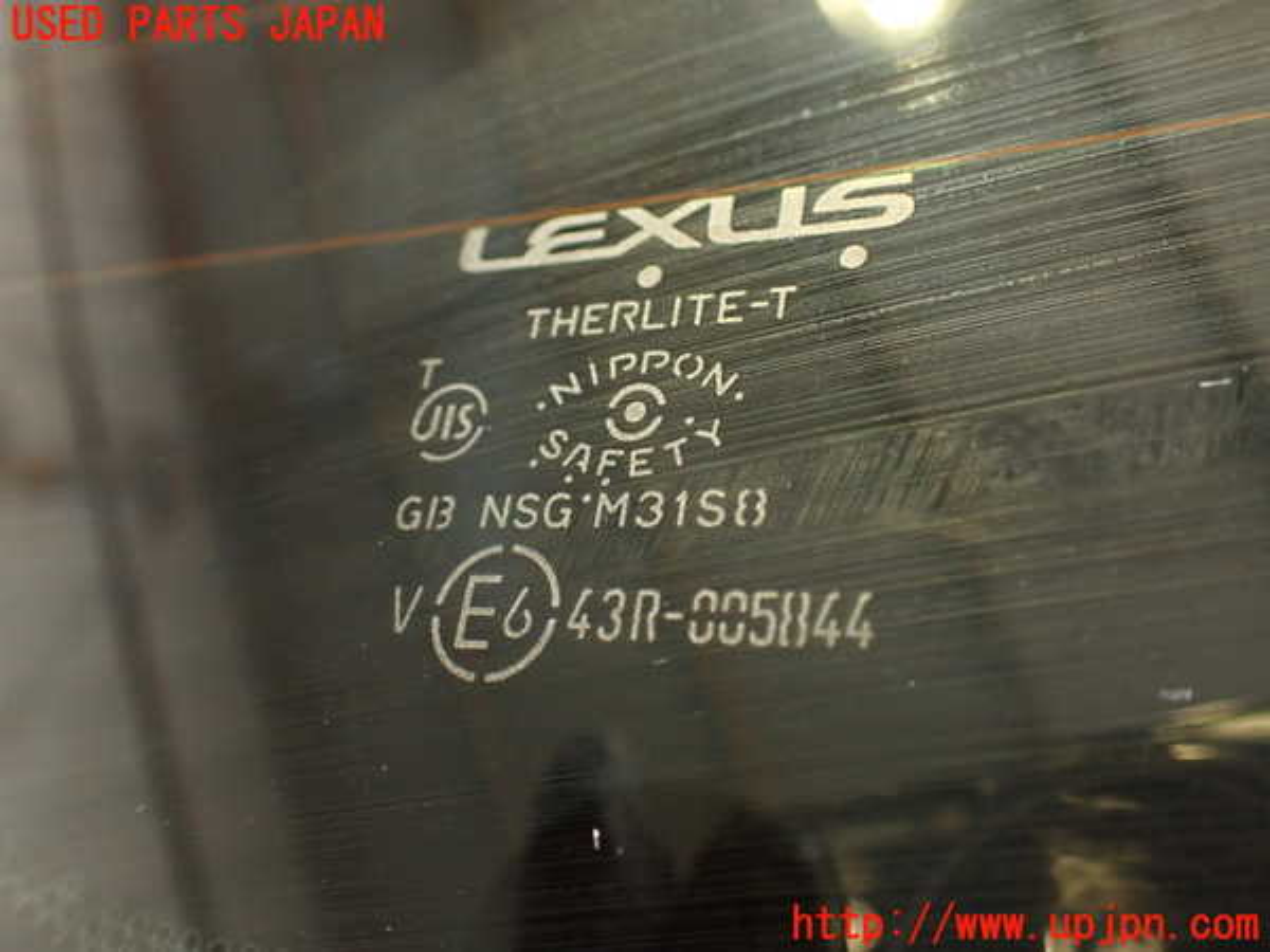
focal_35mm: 32
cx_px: 635
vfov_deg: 44.2
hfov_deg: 56.8
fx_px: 1174
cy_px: 476
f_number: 2.4
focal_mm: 5.79
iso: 500
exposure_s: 1/30
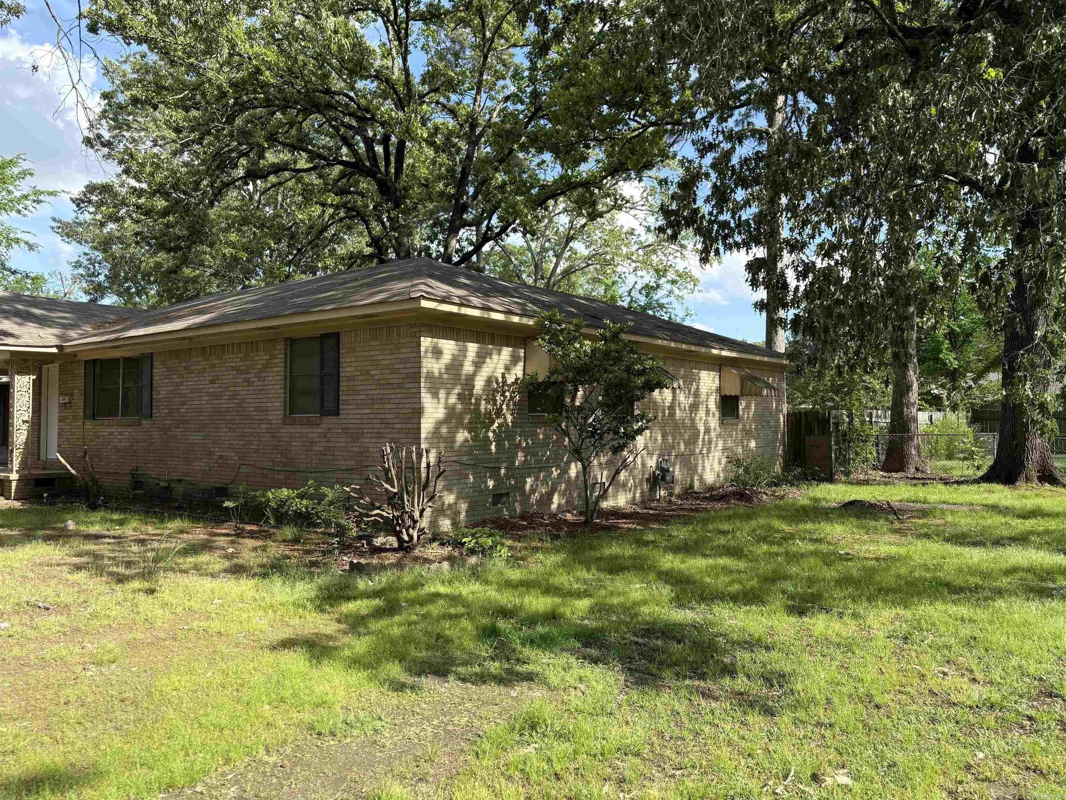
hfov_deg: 67.3
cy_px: 400
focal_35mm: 26
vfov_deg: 53.1
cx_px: 533
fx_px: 801
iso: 64
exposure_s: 1/1263
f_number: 1.6
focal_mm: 5.96
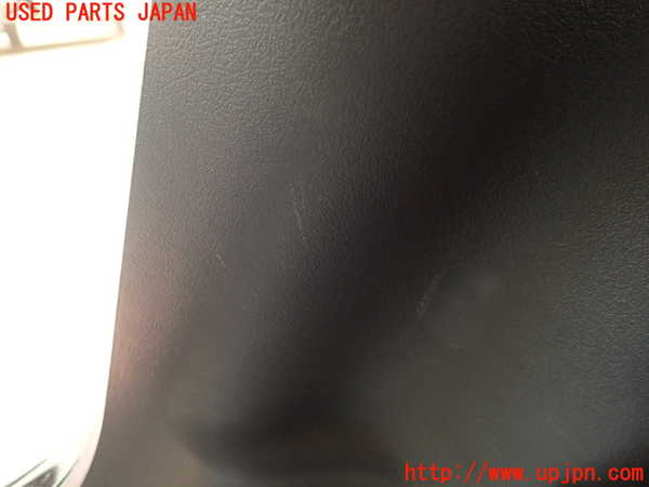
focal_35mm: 25
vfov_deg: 54.9
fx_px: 469
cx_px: 324
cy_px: 244
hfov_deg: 69.4
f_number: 2
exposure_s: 1/30
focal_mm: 4.5
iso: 400
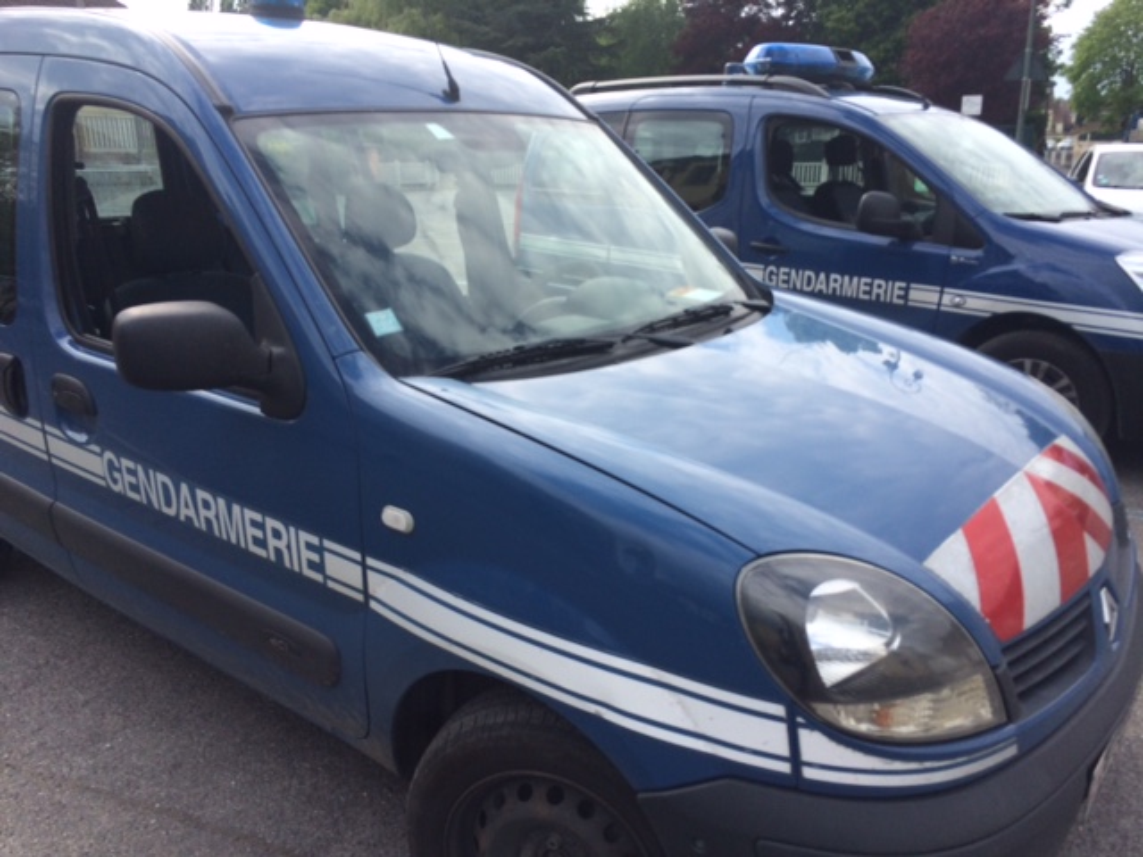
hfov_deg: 61.7
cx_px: 572
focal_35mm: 29
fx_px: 958
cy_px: 428
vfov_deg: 48.2
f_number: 2.2
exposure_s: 1/1109
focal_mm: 4.15
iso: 32
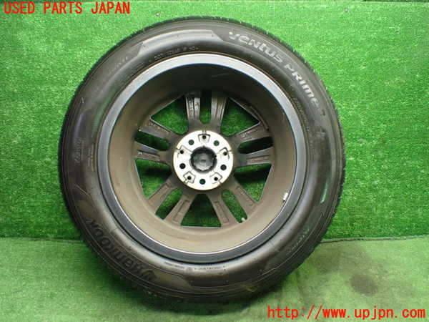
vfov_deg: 46.8
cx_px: 214
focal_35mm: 30
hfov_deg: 60.0
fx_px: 372
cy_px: 161
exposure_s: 1/60
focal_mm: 5.4
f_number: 2.3
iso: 800
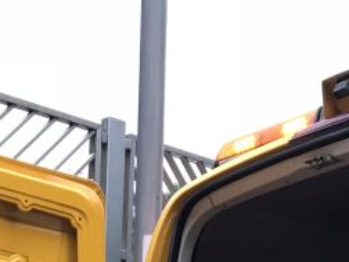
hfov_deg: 17.5
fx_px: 1119
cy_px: 498
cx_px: 46
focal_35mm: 111
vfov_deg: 12.1
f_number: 1.8
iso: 32
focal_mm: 3.99
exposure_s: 1/123
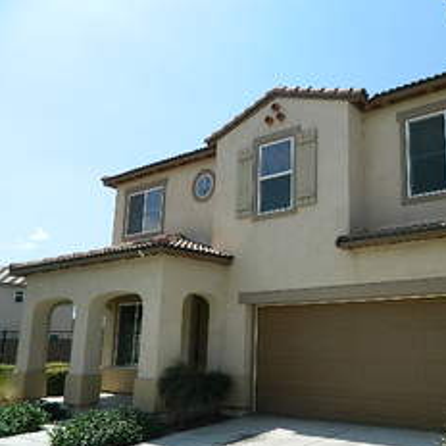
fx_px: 481
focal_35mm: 33
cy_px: 246
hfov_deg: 48.0
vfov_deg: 49.7
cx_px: 329
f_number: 8.7
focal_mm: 4.5
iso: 80
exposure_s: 1/160
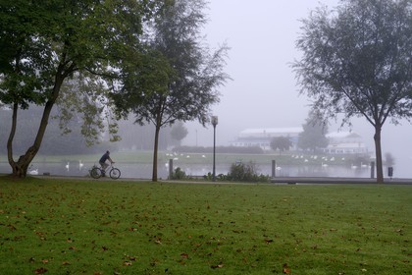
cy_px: 138
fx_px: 572
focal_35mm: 50
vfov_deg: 27.0
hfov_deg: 39.6
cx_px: 206
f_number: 8
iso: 200
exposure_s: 1/160
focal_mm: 50
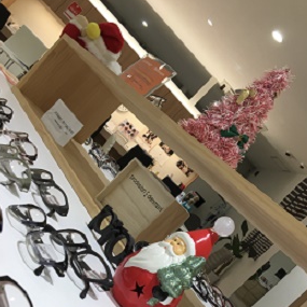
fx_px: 401
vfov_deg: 40.7
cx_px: 174
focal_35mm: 40
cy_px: 229
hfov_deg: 41.8
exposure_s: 1/33
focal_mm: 4.15
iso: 25
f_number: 2.2
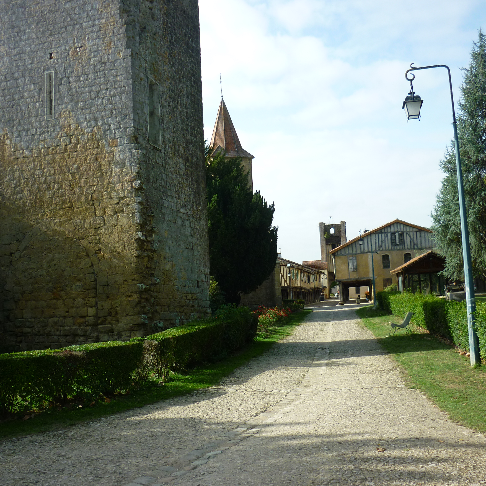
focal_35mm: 39
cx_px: 244
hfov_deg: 42.8
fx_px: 619
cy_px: 243
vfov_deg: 42.8
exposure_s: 1/800
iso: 80
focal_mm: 5.5
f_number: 2.8
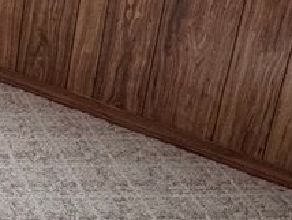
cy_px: 17
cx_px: -196
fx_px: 836
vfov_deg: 14.8
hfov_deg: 17.1
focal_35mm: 99
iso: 250
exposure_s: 1/120
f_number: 2.2
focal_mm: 2.22
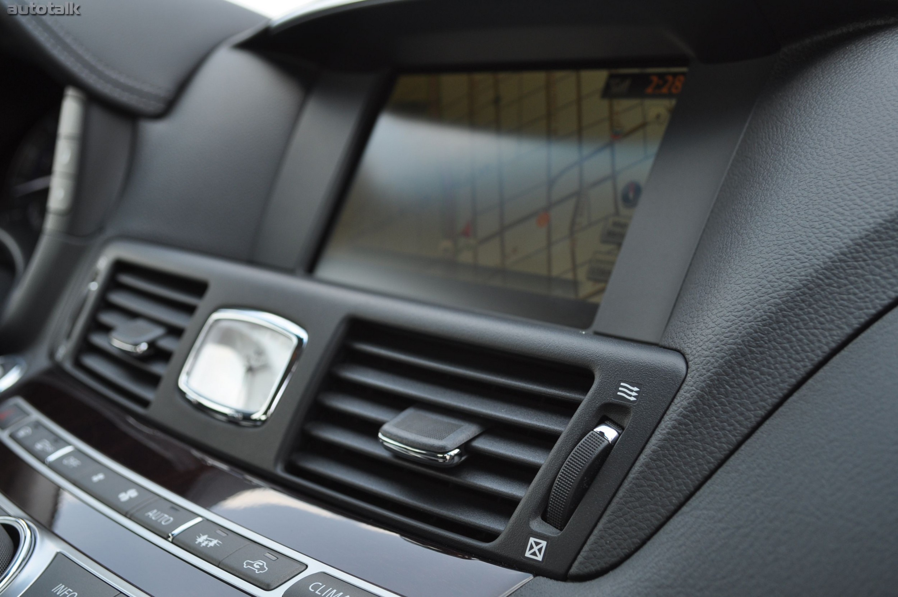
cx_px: 449
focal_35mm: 48
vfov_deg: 28.0
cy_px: 298
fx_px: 1196
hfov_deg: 41.2
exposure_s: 1/125
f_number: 5.6
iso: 220
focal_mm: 32
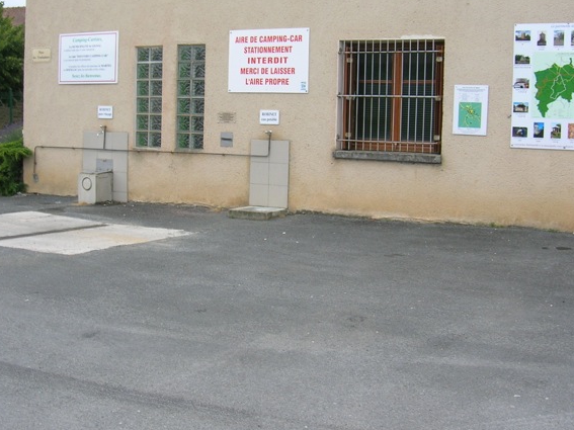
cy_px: 169
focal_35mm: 48
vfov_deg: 30.2
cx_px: 278
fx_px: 796
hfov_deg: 39.7
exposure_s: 1/123
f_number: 4.9
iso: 50
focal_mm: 5.7
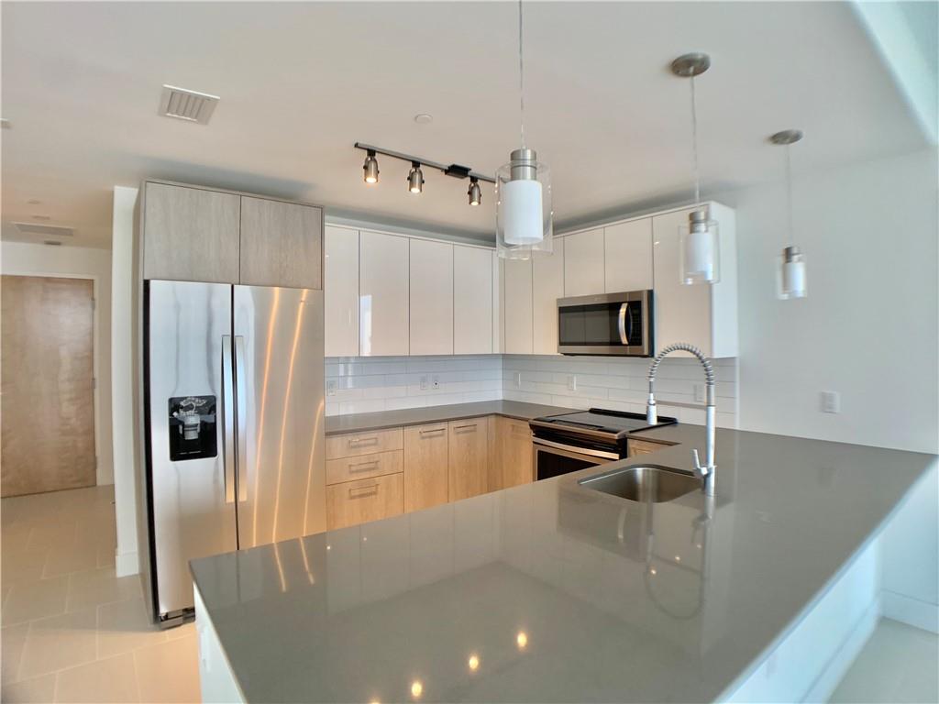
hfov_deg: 67.3
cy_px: 352
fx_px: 705
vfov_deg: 53.1
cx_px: 470
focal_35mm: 26
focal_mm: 4.25
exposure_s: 1/120
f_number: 1.8
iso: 100
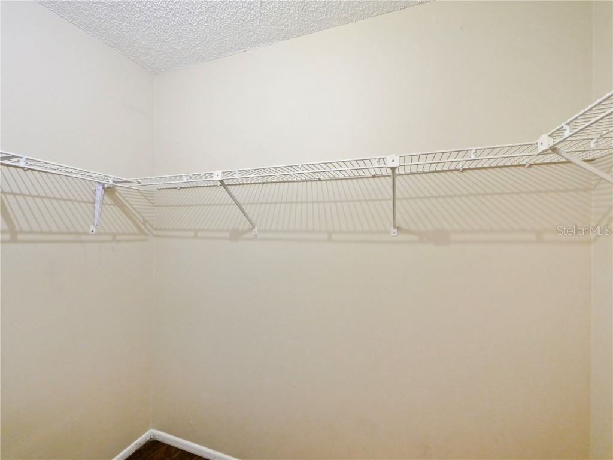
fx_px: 248
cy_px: 230
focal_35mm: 14
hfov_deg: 102.1
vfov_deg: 85.7
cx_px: 306
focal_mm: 7
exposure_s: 1/60
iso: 2500
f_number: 4
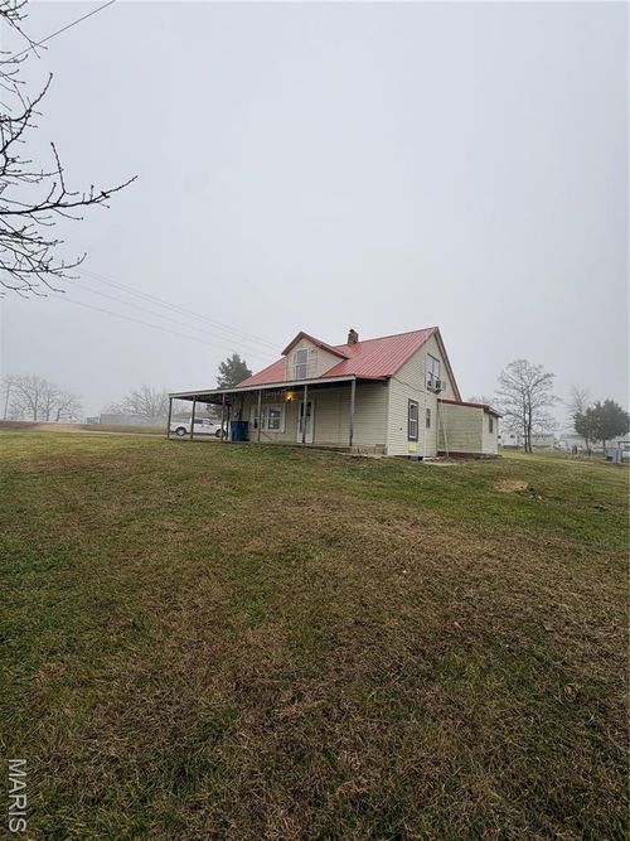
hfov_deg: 85.7
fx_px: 340
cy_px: 420
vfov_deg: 102.1
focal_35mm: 14
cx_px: 315
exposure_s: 1/255
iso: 40
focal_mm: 2.22
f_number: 2.2
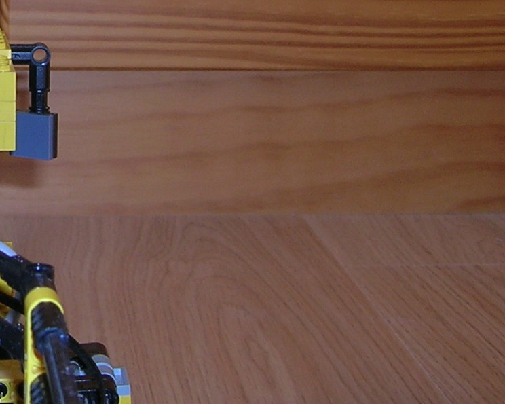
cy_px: -71
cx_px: -152
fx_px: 1524
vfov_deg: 14.6
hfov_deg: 17.6
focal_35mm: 102
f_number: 2.9
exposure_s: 1/60.1
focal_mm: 5.7
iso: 50
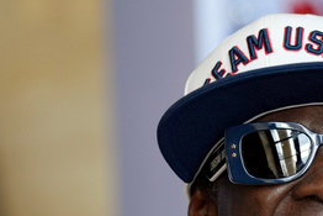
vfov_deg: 3.1
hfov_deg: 4.7
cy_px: 160
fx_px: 3959
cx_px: 287
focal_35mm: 441
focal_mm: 151
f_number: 2.8
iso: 1000
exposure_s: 1/320
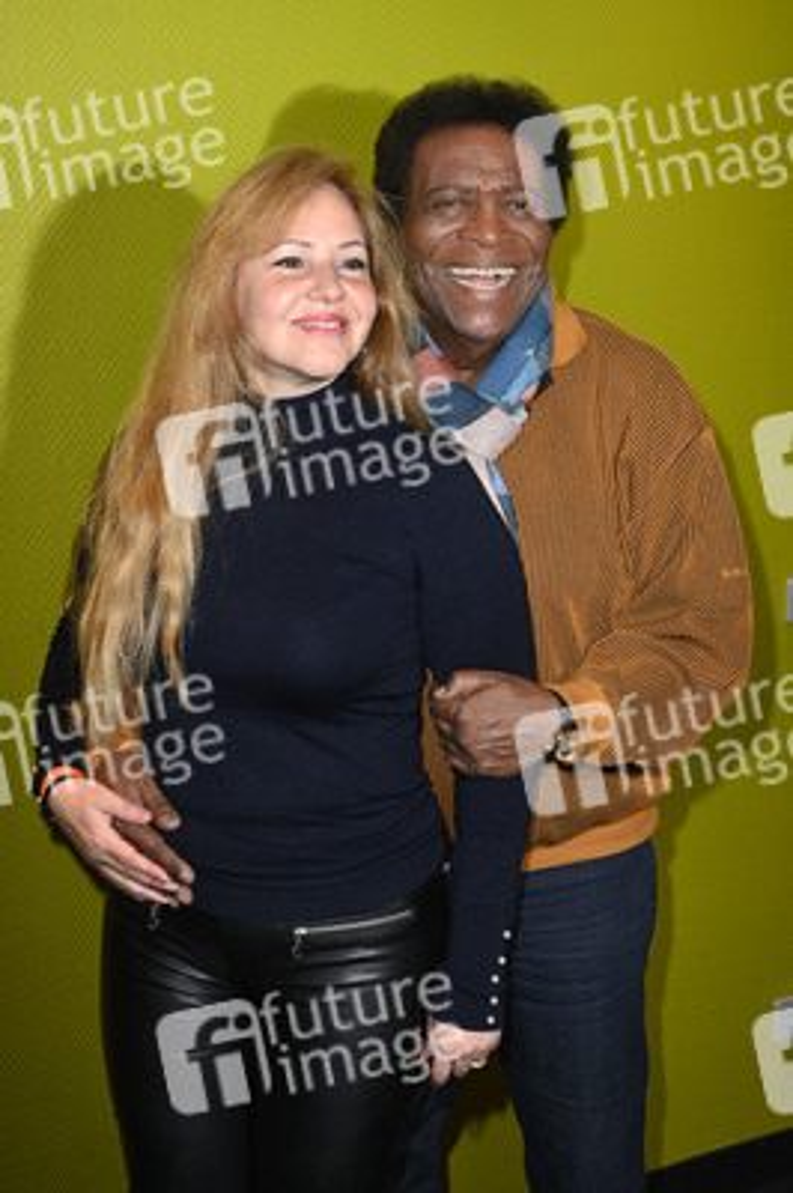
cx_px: 396
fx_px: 1489
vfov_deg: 43.6
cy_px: 596
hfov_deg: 29.8
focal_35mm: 45
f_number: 5
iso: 800
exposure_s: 1/100
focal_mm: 45
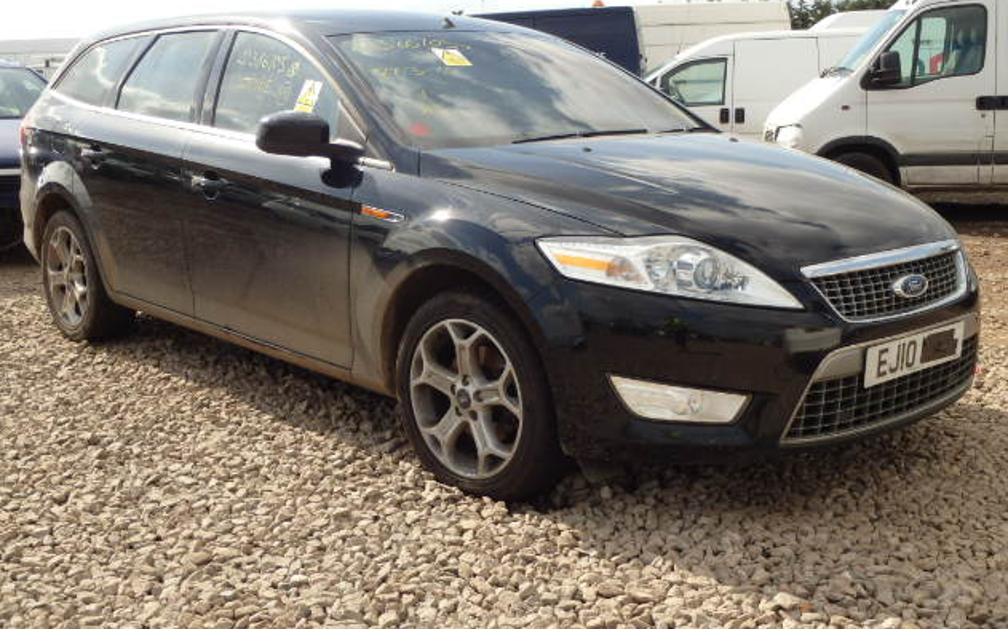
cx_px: 498
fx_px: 1181
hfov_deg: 46.2
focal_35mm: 43
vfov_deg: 29.8
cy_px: 310
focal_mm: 7.3
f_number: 4.7
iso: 125
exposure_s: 1/500
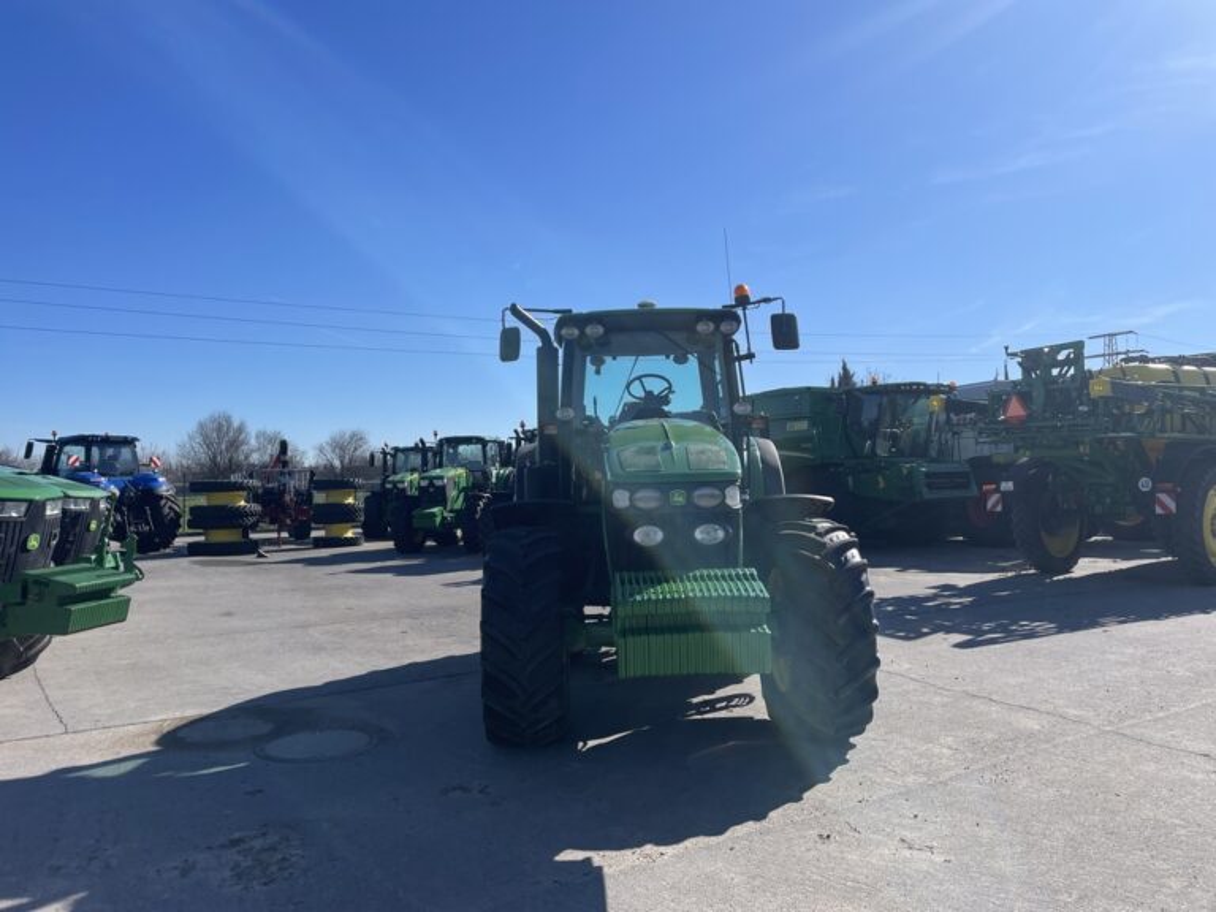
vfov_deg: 53.1
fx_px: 913
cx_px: 608
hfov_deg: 67.3
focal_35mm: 26
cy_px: 456
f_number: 1.6
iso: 32
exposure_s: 1/5051
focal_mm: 4.2
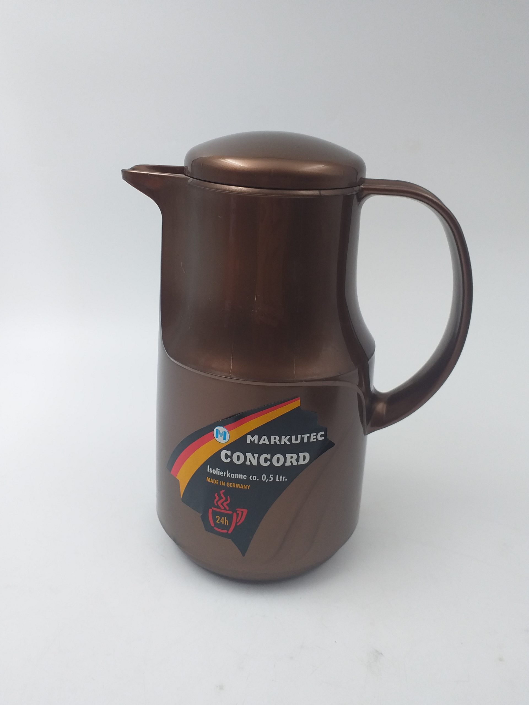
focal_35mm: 26
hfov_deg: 53.1
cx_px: 264
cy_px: 352
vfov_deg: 67.3
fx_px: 530
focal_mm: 3.6
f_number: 1.9
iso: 40
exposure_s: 1/105
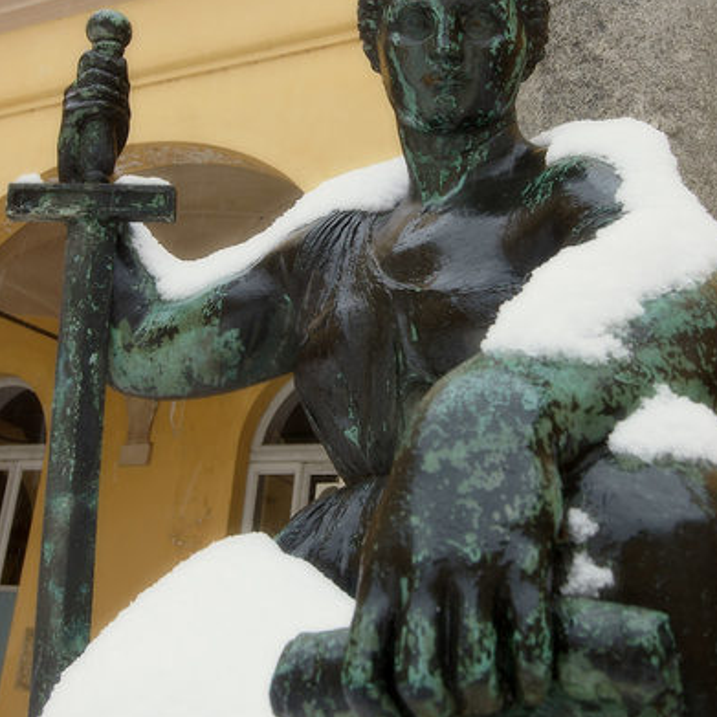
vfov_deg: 35.7
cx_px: 363
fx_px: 1101
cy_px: 233
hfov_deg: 36.1
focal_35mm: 47
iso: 100
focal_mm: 24
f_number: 6.3
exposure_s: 1/40
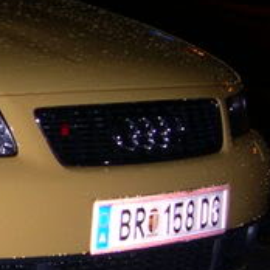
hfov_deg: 10.2
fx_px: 1359
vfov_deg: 11.3
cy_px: 172
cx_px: -323
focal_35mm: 154
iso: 148
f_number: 2.8
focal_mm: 8
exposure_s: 1/60
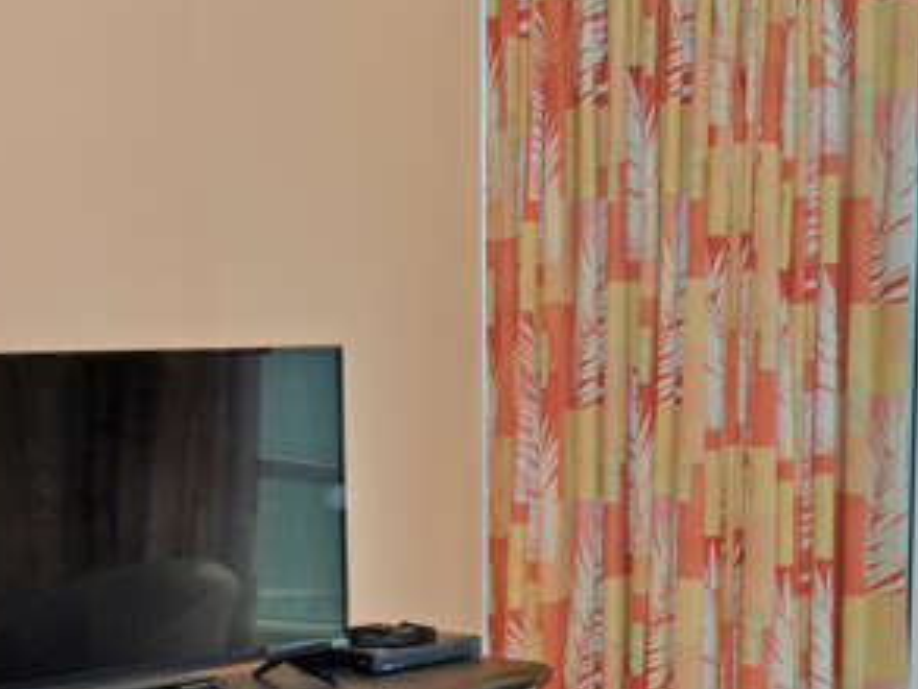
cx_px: 608
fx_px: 2202
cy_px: 736
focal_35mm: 83
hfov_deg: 23.4
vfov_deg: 17.3
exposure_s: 1/200
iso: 200
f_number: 9
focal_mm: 22
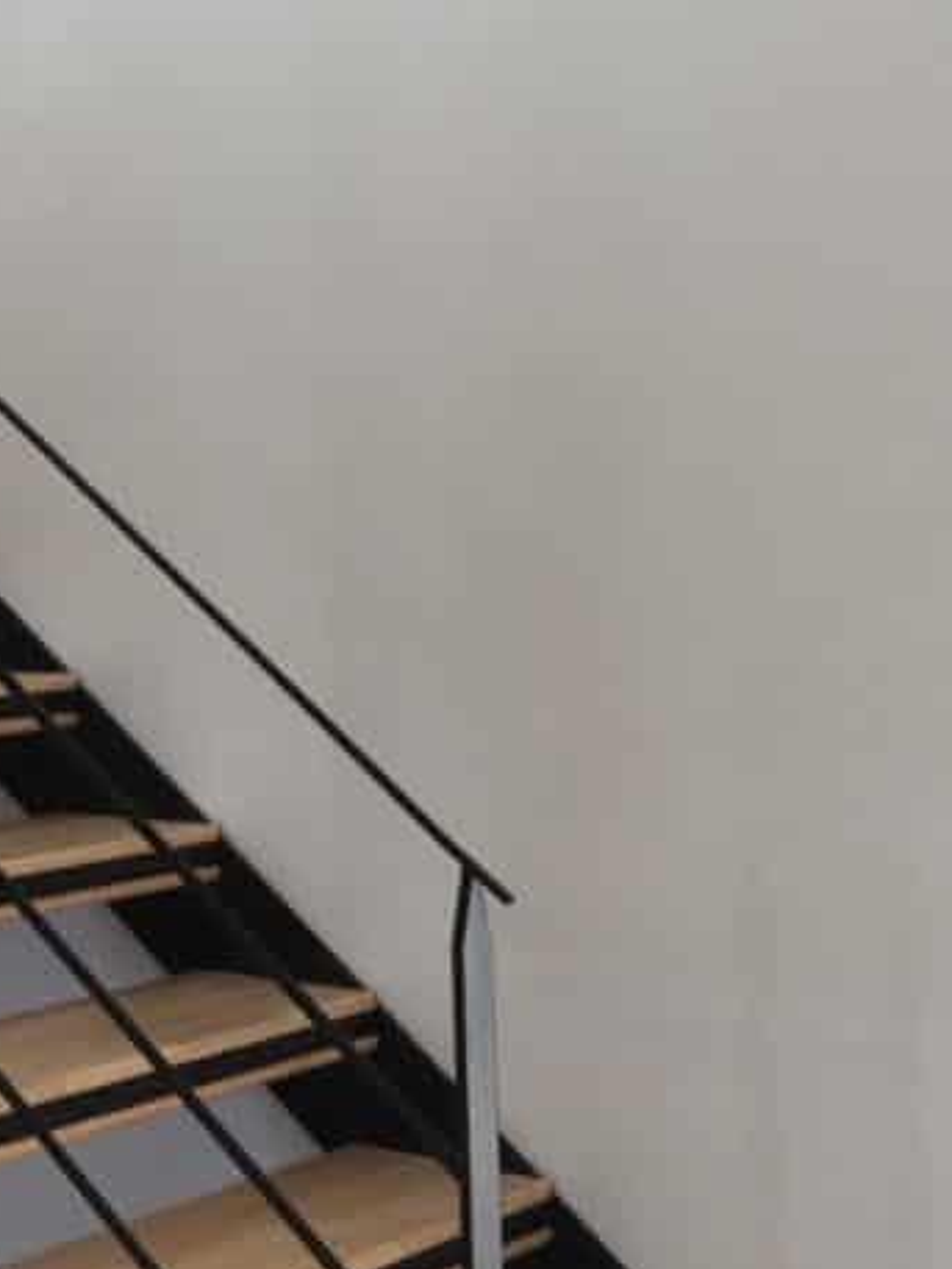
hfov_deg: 22.4
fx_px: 2382
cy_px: 575
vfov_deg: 29.8
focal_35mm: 65
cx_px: 222
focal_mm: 4.15
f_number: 2.2
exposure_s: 1/100
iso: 50
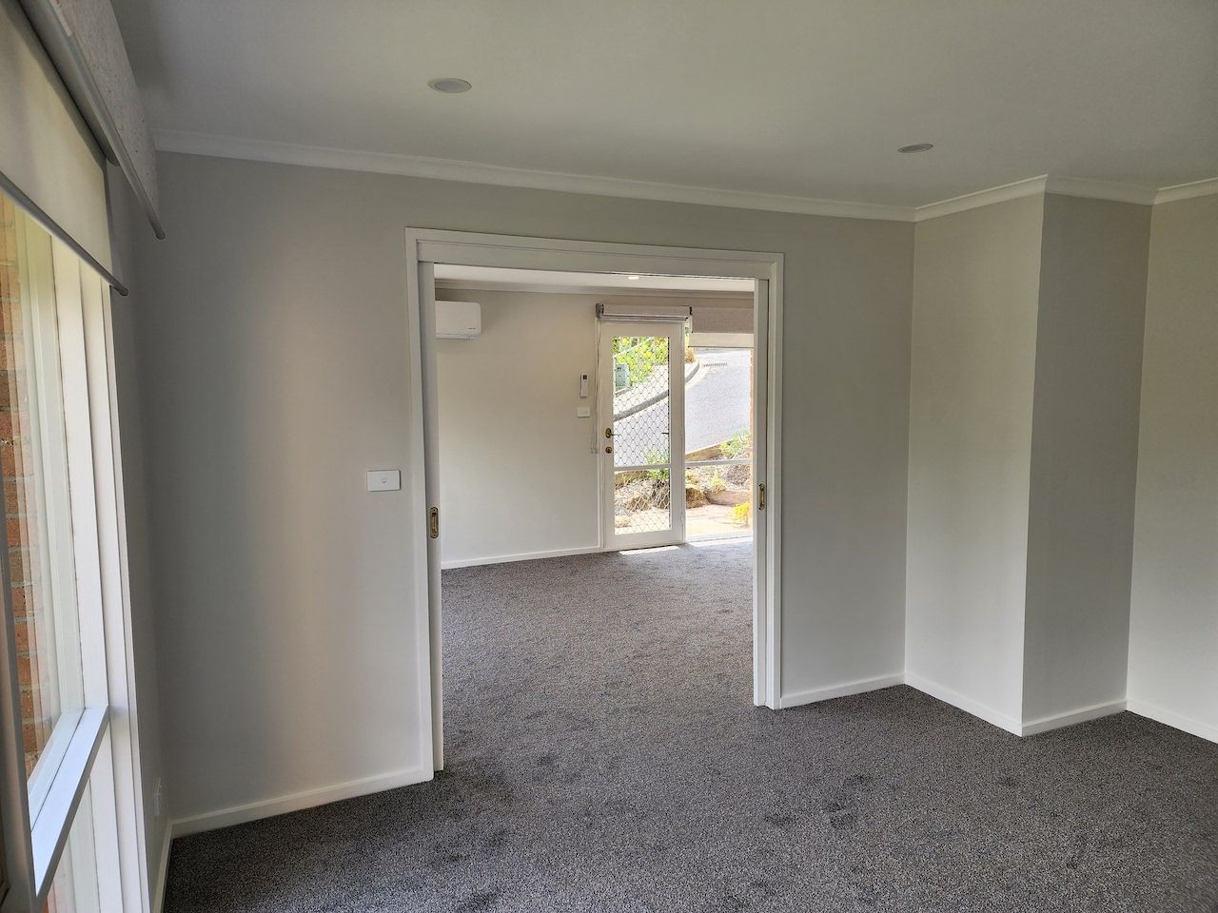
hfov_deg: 73.9
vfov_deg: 58.9
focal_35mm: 23
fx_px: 809
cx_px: 609
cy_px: 456
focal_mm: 6.4
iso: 40
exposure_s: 1/180
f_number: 1.8
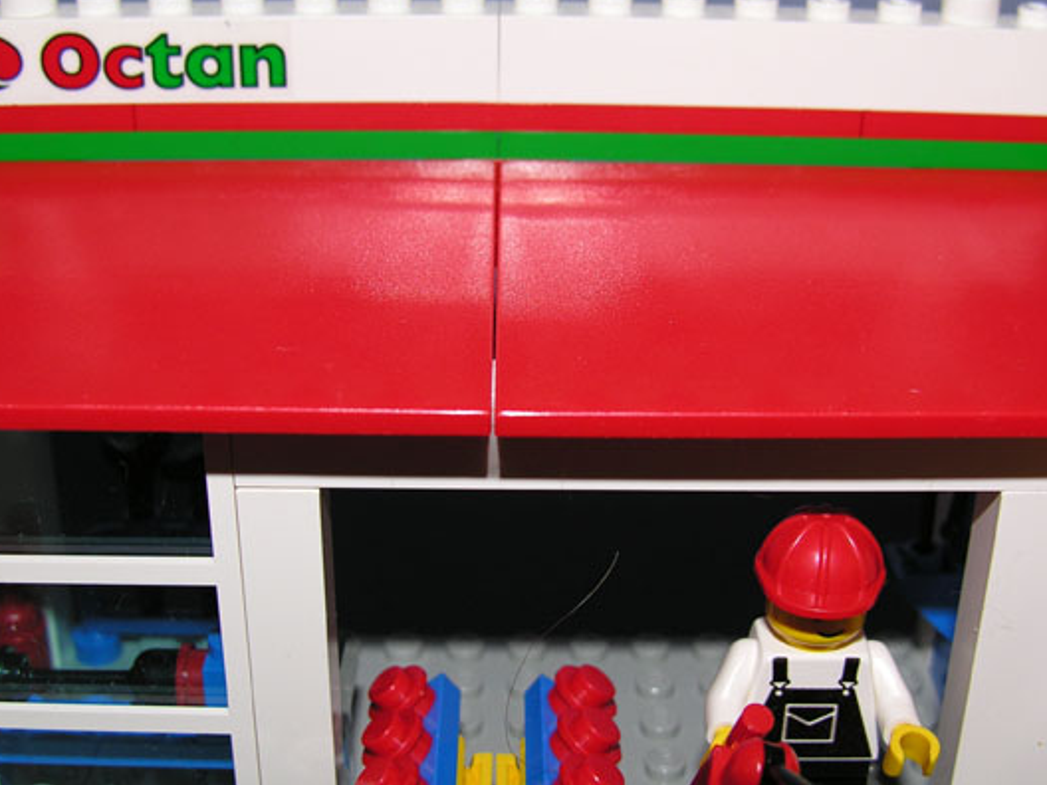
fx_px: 1603
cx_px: 525
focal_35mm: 53
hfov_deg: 36.2
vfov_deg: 27.5
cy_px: 444
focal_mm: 8.9
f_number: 2.8
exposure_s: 1/60.1
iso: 50
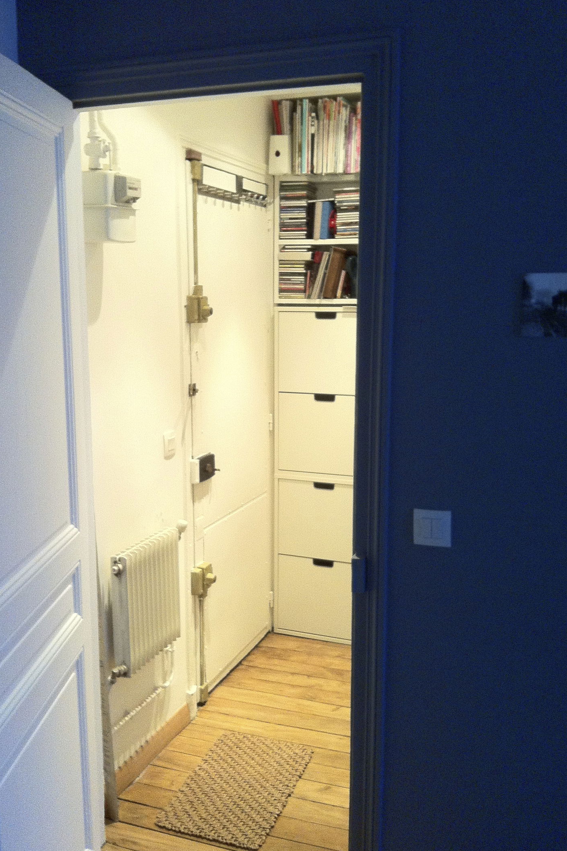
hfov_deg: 35.9
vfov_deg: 51.9
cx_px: 270
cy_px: 422
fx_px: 874
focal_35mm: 37
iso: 200
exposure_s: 1/15
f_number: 2.8
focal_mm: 3.85
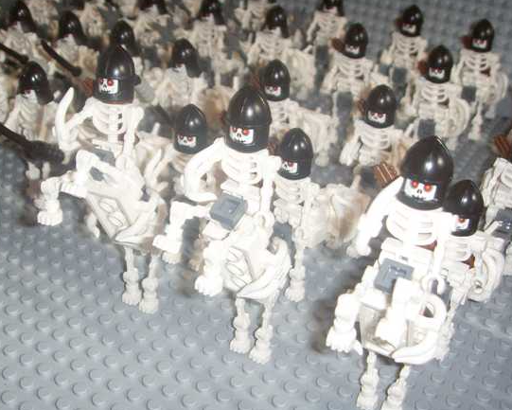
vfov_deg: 33.4
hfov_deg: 41.1
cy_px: 219
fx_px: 682
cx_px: 229
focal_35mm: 45
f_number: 3.5
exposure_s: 1/45
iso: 100
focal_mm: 6.6
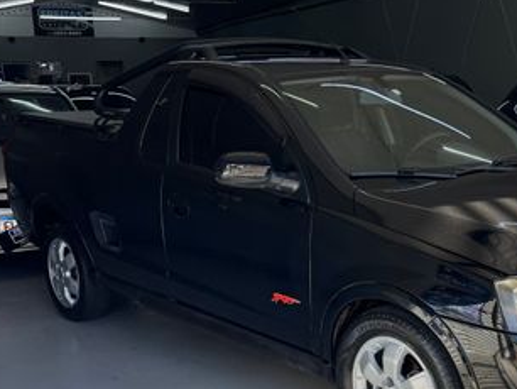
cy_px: 289
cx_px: 372
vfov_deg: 35.3
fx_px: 598
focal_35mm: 40
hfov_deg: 45.5
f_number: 1.5
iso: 50
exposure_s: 1/601
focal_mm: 5.7
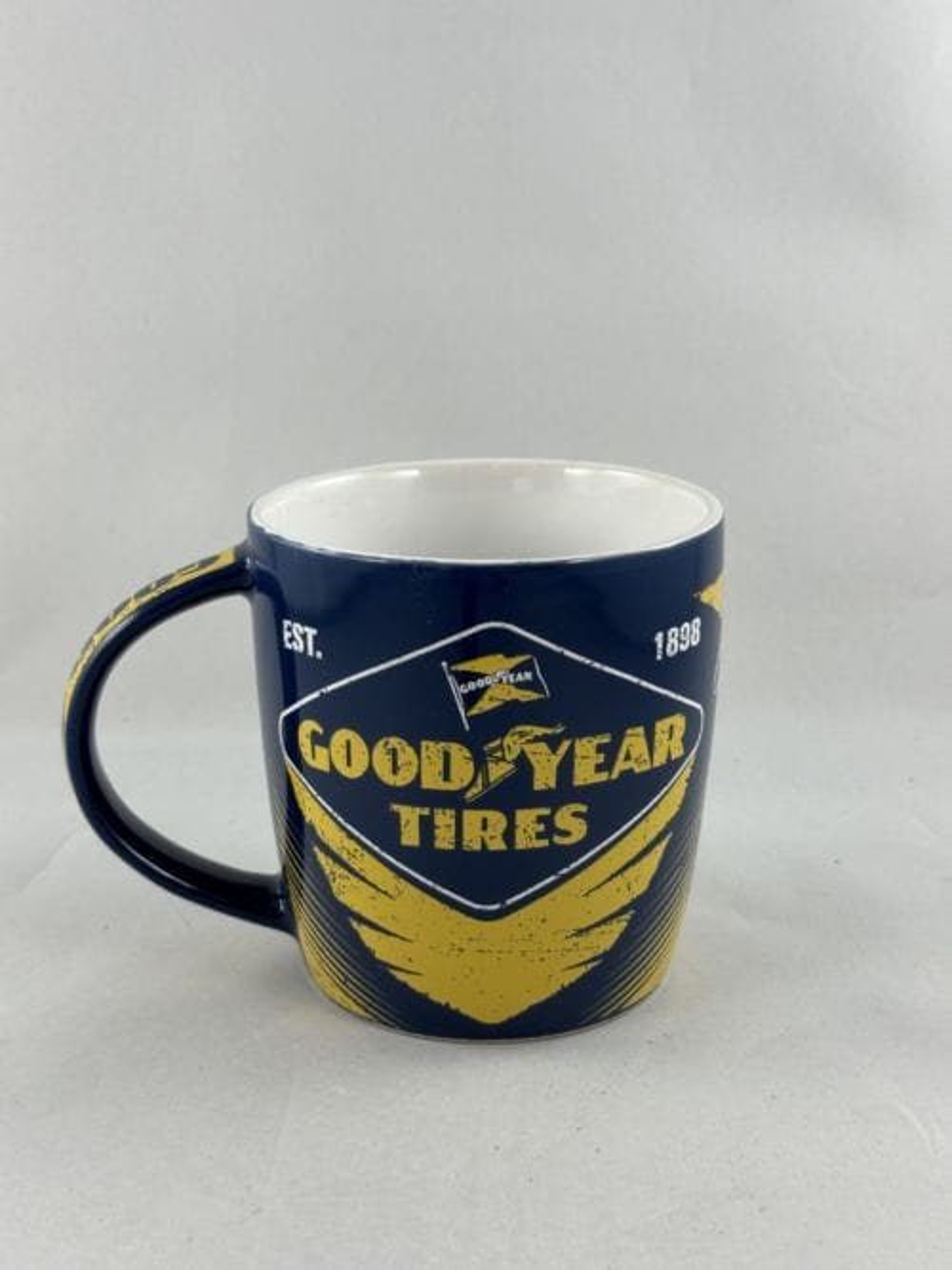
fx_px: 1761
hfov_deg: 30.3
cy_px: 635
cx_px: 476
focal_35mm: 48
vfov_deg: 39.7
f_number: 1.78
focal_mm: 6.86
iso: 64
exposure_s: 1/100
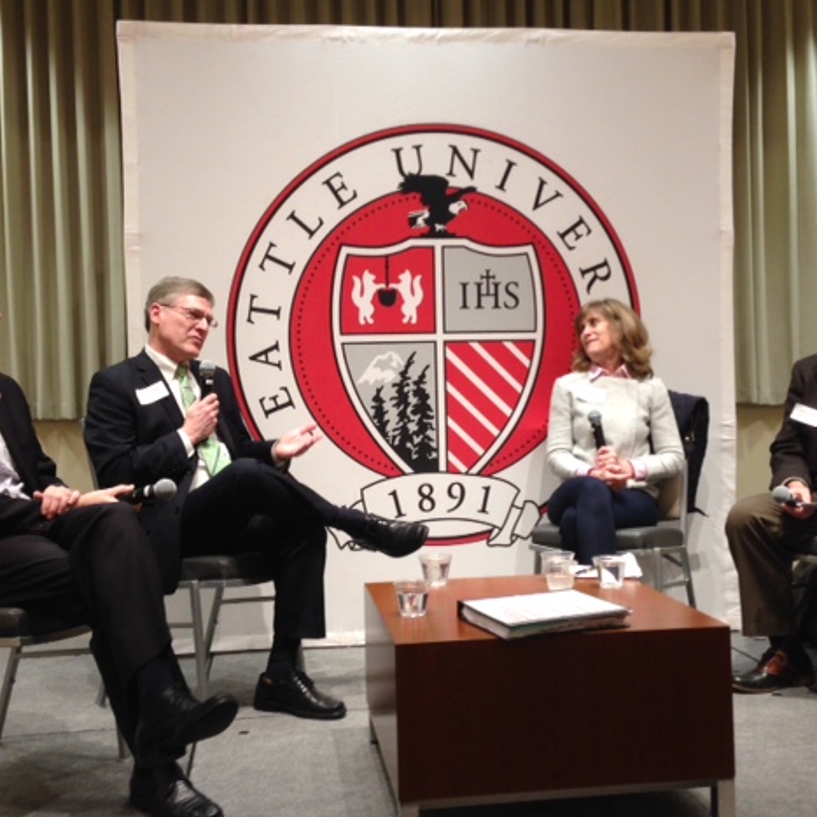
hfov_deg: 41.9
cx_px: 420
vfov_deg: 41.9
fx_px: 1068
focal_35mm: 40
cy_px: 399
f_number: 2.4
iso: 80
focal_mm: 4.12
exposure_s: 1/20
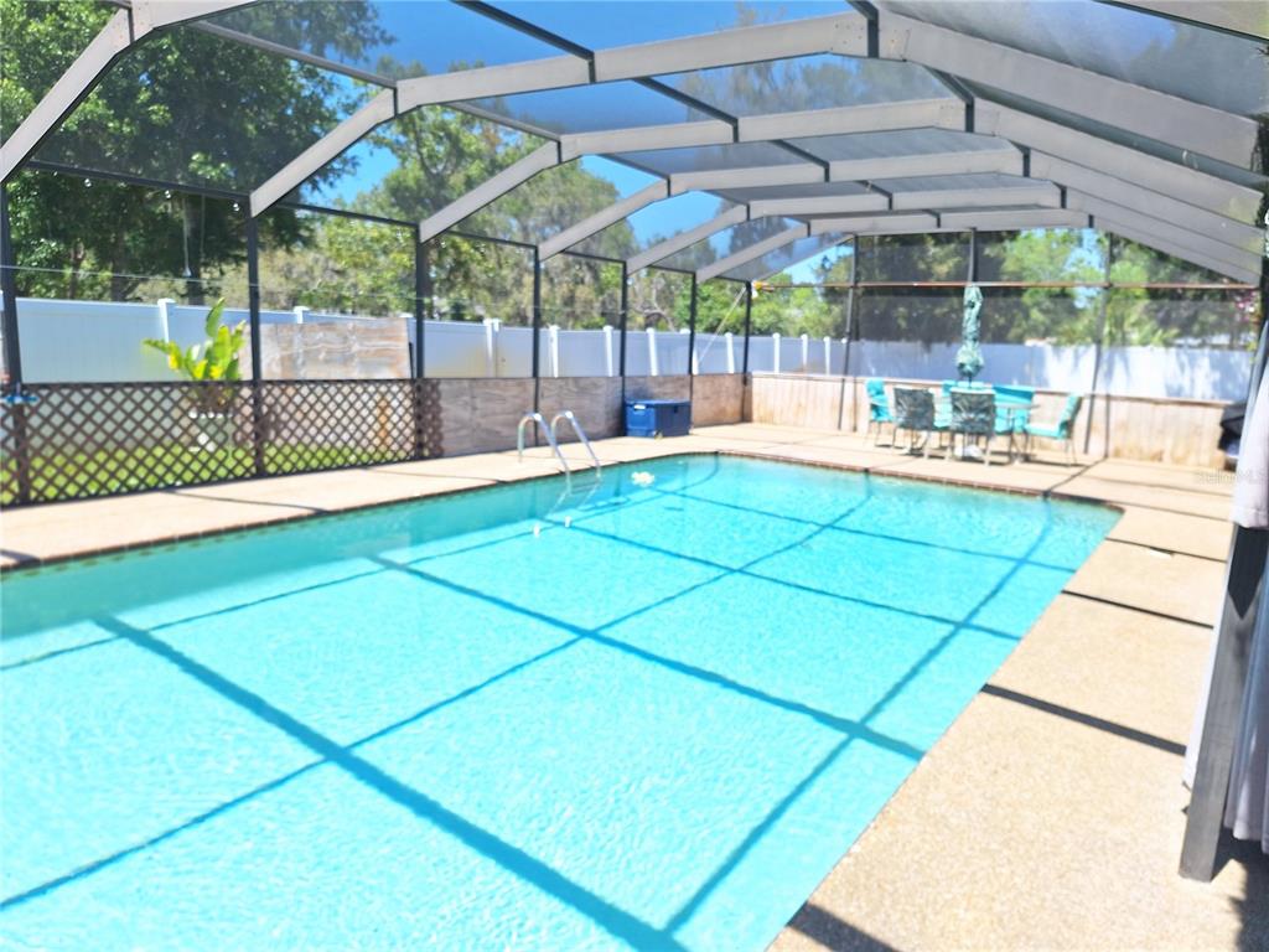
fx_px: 843
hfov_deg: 73.9
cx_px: 634
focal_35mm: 23
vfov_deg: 58.9
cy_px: 476
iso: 40
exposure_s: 1/850
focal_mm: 5.54
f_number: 1.8
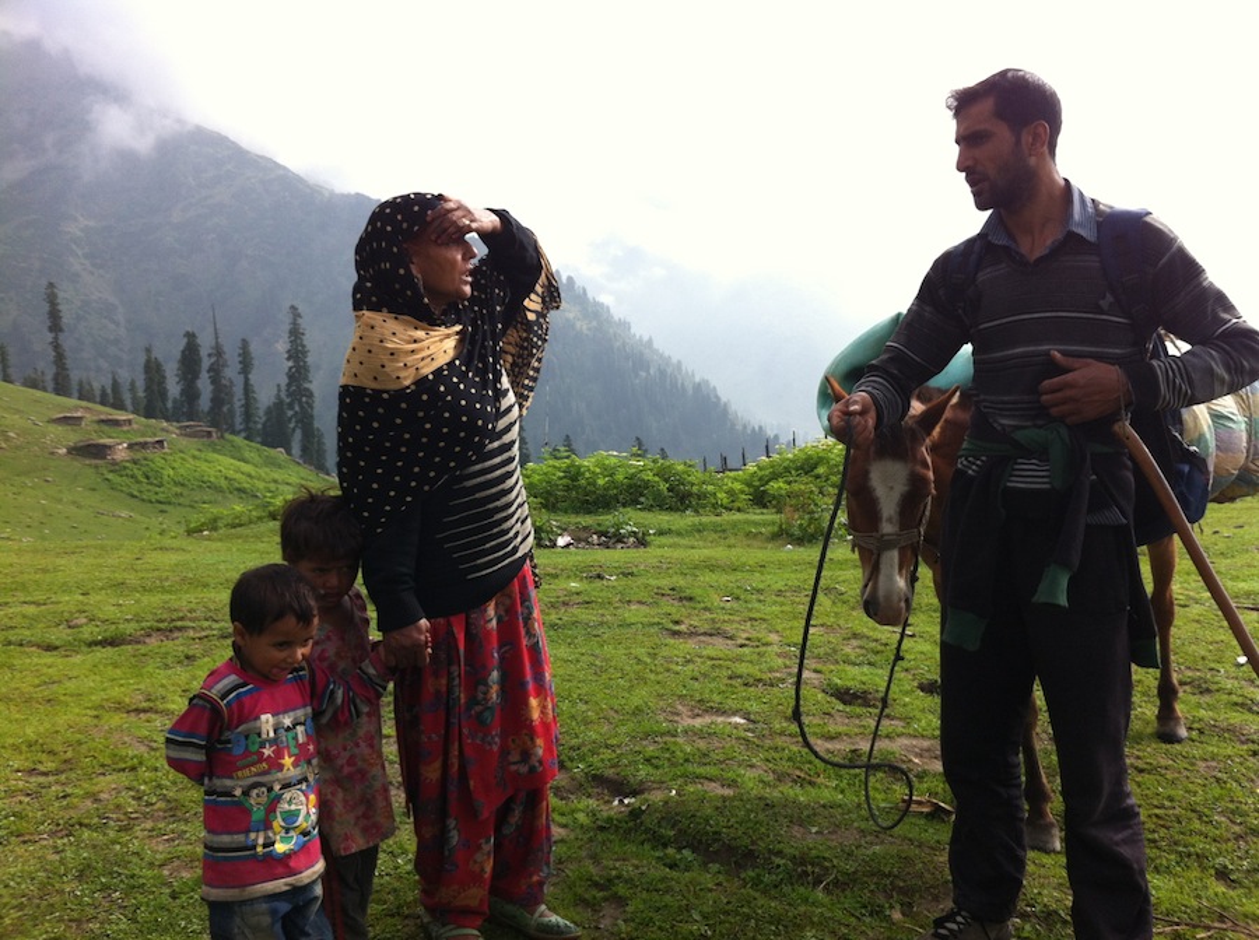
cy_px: 470
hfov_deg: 52.7
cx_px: 630
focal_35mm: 35
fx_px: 1271
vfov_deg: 40.6
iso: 80
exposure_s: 1/736
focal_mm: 3.85
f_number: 2.8
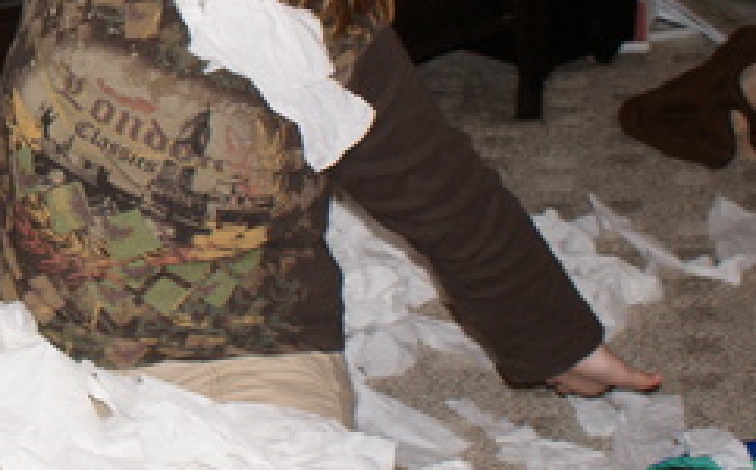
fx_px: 2346
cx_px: -207
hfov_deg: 17.3
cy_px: 25
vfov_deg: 11.4
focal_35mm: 114
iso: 400
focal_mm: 28
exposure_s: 1/60
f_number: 5
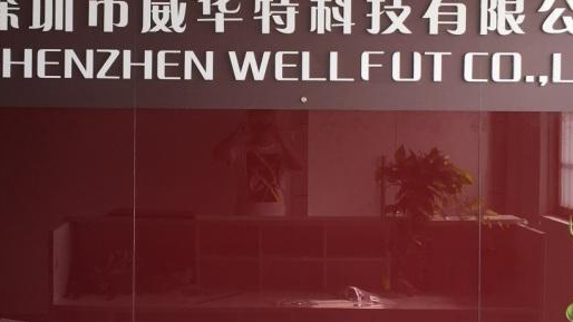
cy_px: 142
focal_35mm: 63
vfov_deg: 19.1
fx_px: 957
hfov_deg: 33.3
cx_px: 246
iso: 32
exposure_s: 1/100
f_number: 2.2
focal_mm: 4.15
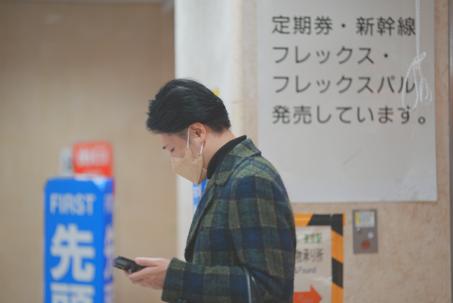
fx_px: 1070
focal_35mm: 85
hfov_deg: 23.9
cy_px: 152
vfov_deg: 16.1
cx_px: 226
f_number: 1.4
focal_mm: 85
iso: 40
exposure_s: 1/50
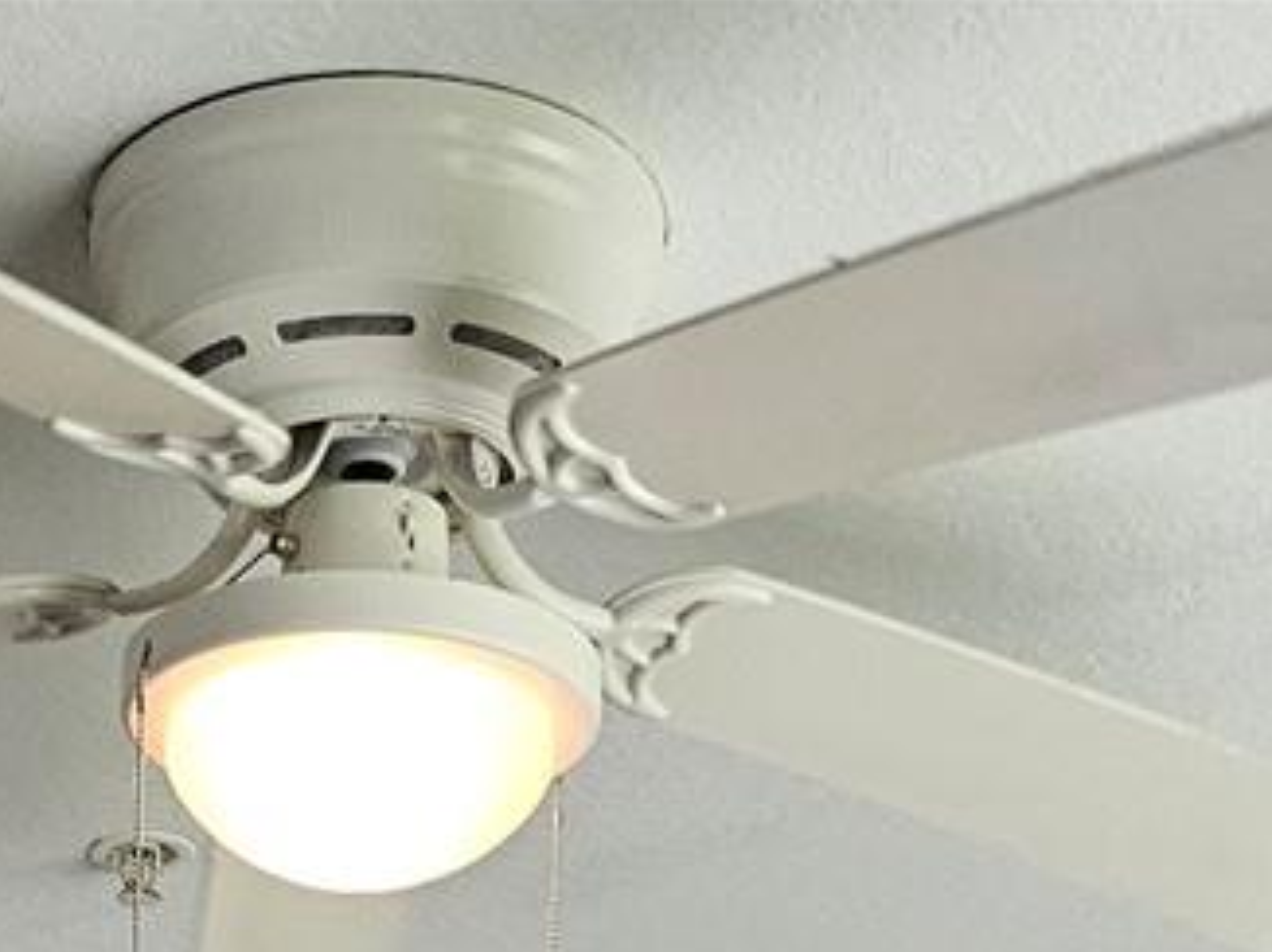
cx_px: 164
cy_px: 2333
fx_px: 4149
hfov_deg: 17.2
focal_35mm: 113
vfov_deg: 10.9
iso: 250
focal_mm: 6.3
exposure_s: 1/359
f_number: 1.7
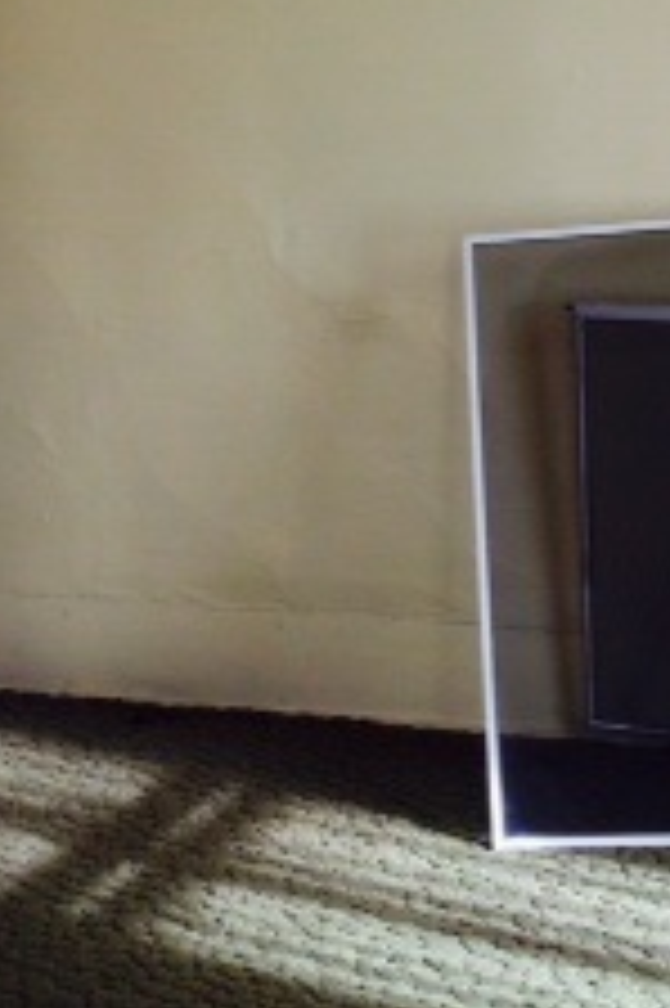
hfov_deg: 13.9
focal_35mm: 98
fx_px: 2740
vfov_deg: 20.3
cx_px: 319
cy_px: 54
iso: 64
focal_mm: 4.12
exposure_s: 1/60
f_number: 2.4
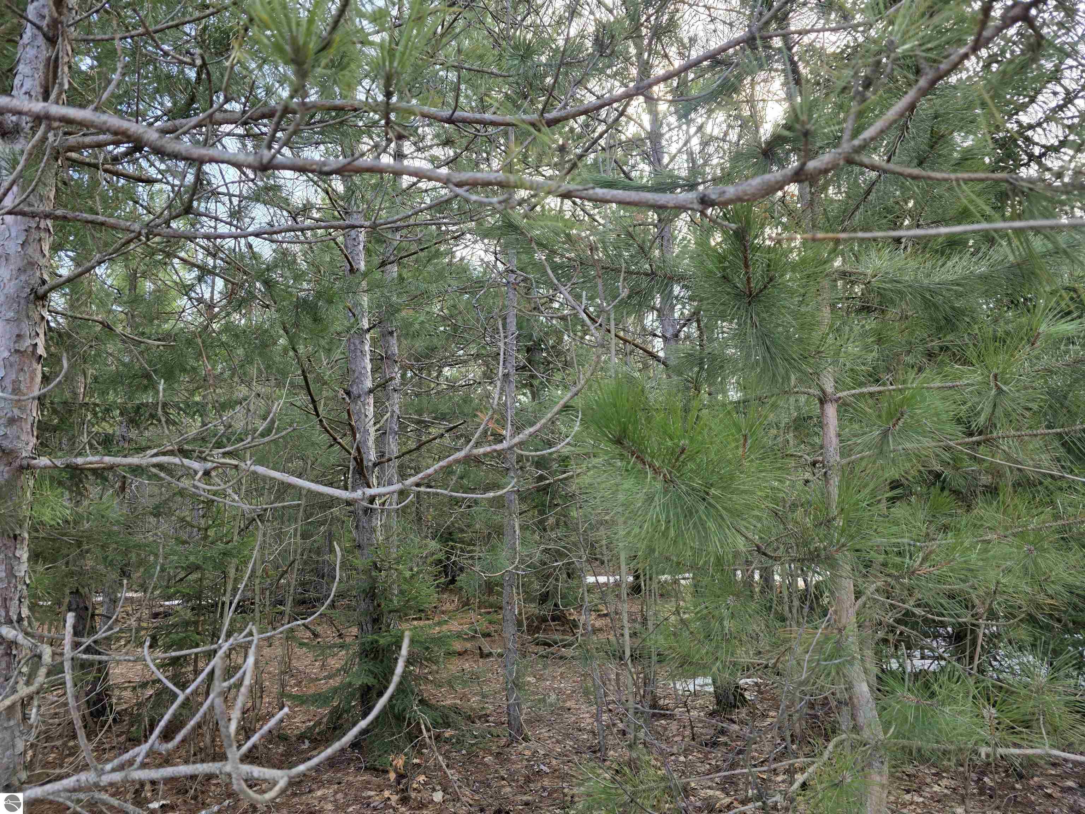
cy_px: 407
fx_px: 721
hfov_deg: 73.9
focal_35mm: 23
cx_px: 542
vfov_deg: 58.9
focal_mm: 6.3
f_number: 1.7
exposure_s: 1/180
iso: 40
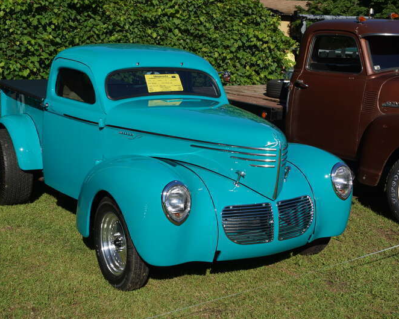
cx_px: 170
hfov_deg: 36.6
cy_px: 160
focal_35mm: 51
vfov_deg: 29.7
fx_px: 602
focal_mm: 30
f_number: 8
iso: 100
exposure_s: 1/200
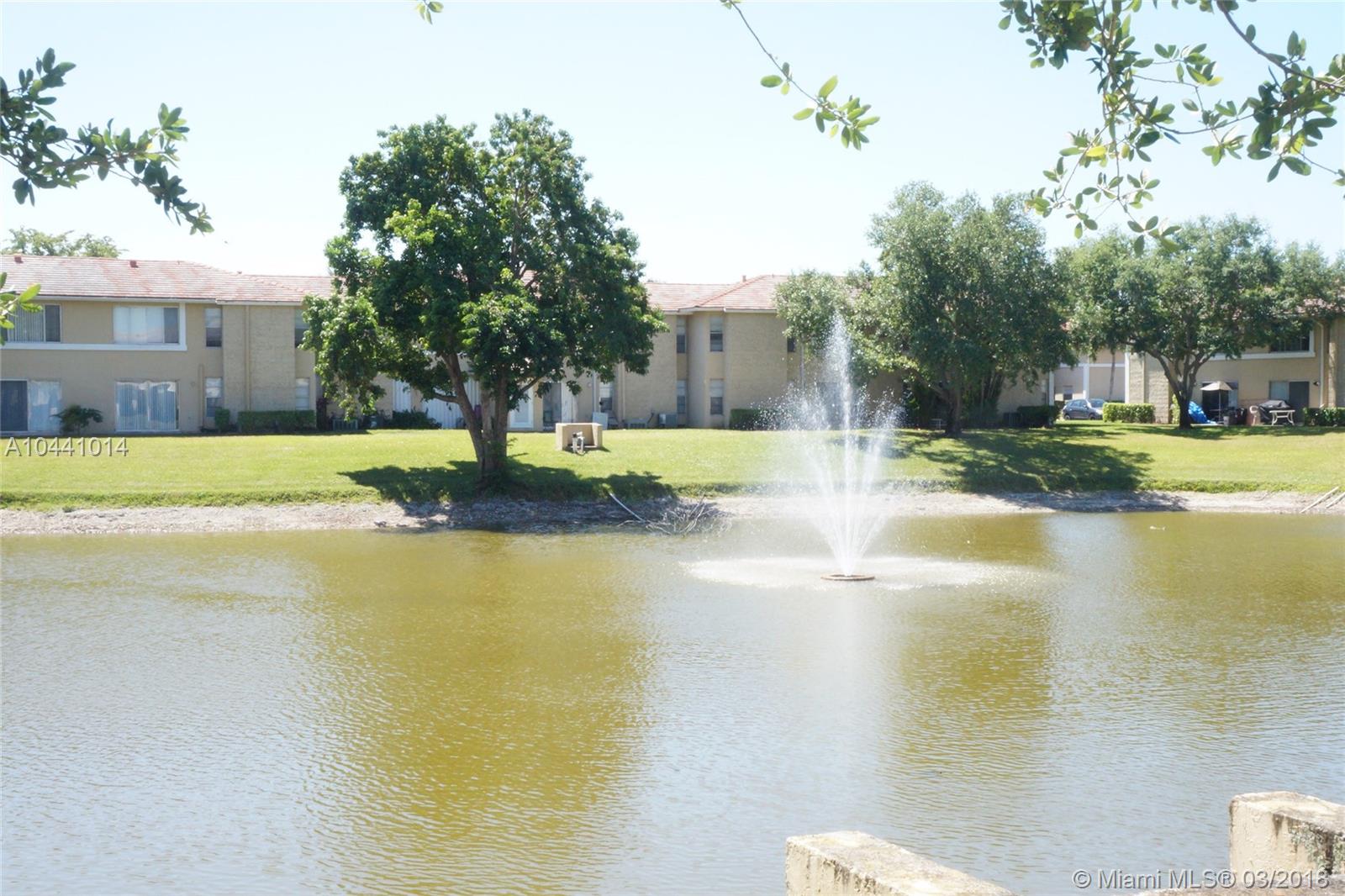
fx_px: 1681
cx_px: 672
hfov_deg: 43.6
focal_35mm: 45
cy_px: 448
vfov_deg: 29.9
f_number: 25
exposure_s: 1/125
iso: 1600
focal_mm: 30
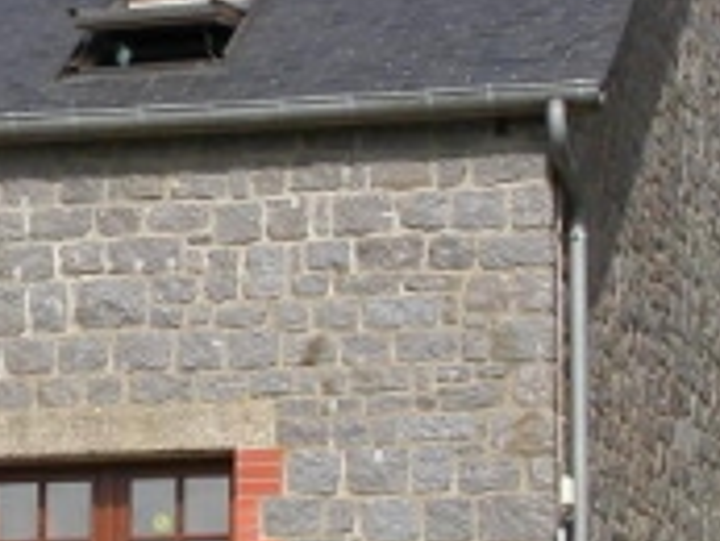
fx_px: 4766
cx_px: -104
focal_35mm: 229
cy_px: 283
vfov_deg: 6.5
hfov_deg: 8.6
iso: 100
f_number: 6.9
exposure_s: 1/437
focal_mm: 12
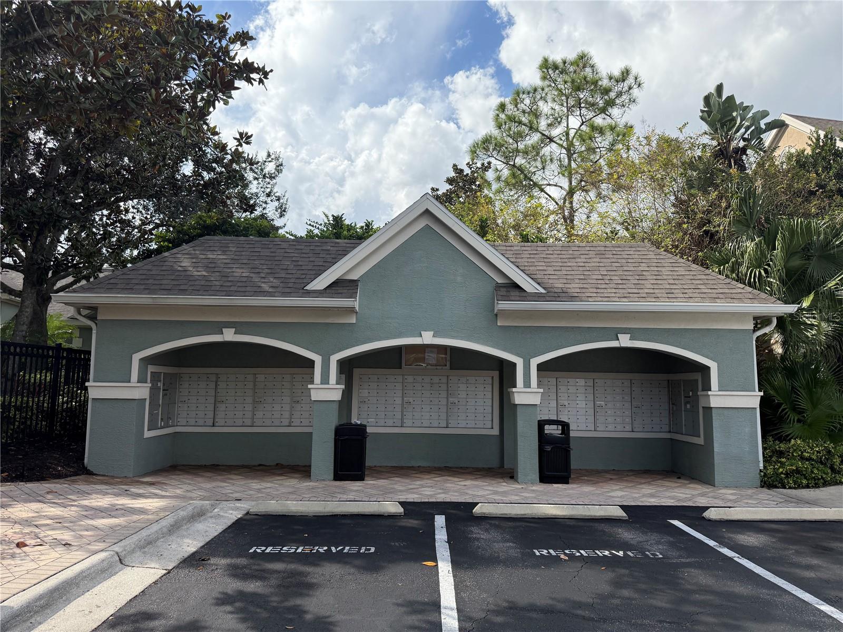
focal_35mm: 24
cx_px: 422
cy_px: 316
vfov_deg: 56.8
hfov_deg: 71.6
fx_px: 584
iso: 125
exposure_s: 1/4405
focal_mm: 6.76
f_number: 1.78
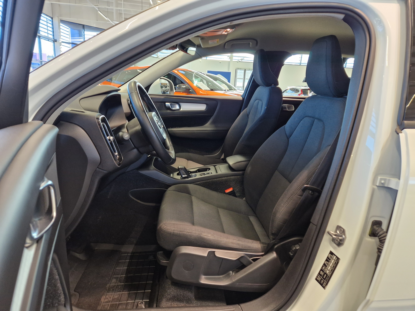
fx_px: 276
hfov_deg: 73.9
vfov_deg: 58.9
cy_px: 156
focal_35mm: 23
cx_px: 208
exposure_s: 1/100
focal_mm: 5.4
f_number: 1.8
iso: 250
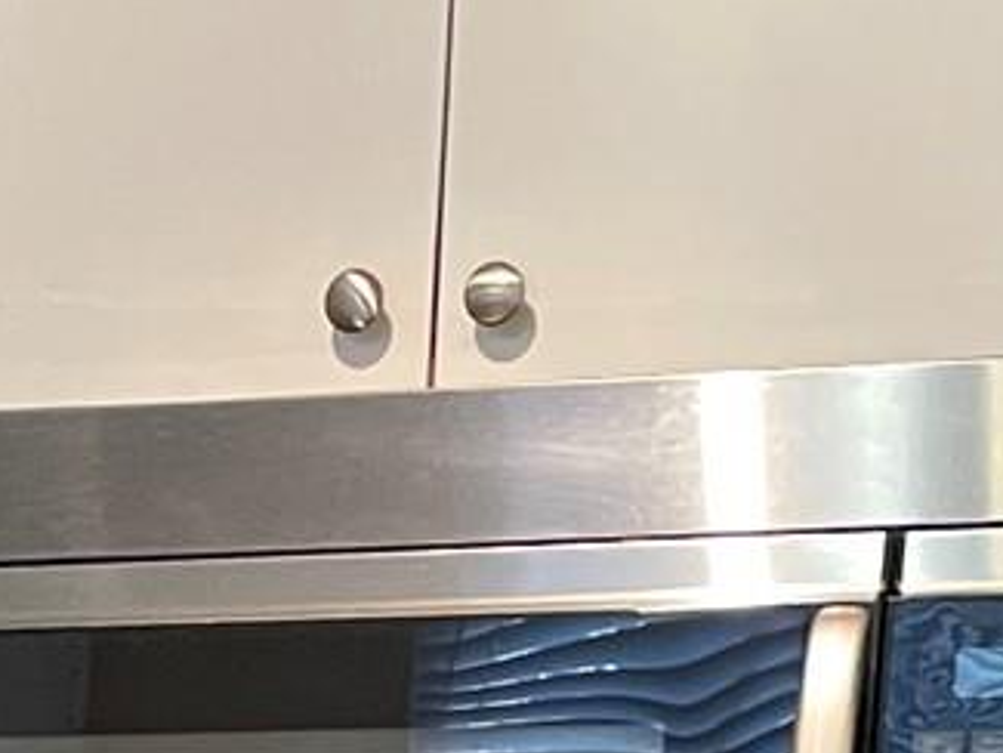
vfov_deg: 8.0
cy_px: 2111
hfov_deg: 11.2
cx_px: -805
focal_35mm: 164
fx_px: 4754
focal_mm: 4.2
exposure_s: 1/60
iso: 250
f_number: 1.6
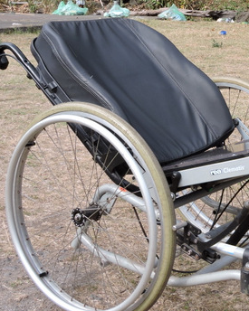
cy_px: 75
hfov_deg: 19.1
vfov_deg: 25.1
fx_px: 691
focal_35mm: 75
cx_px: 308
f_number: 3.6
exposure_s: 1/250
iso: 100
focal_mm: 5.9
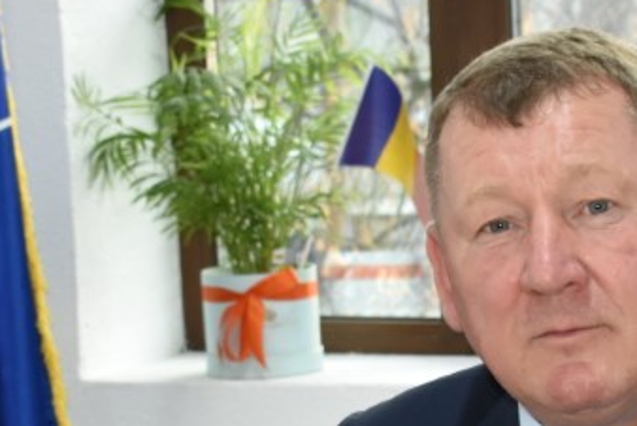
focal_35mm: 128
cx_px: 562
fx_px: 2262
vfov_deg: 10.5
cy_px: 549
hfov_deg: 15.9
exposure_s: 1/125
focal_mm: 25
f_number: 5.6
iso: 800
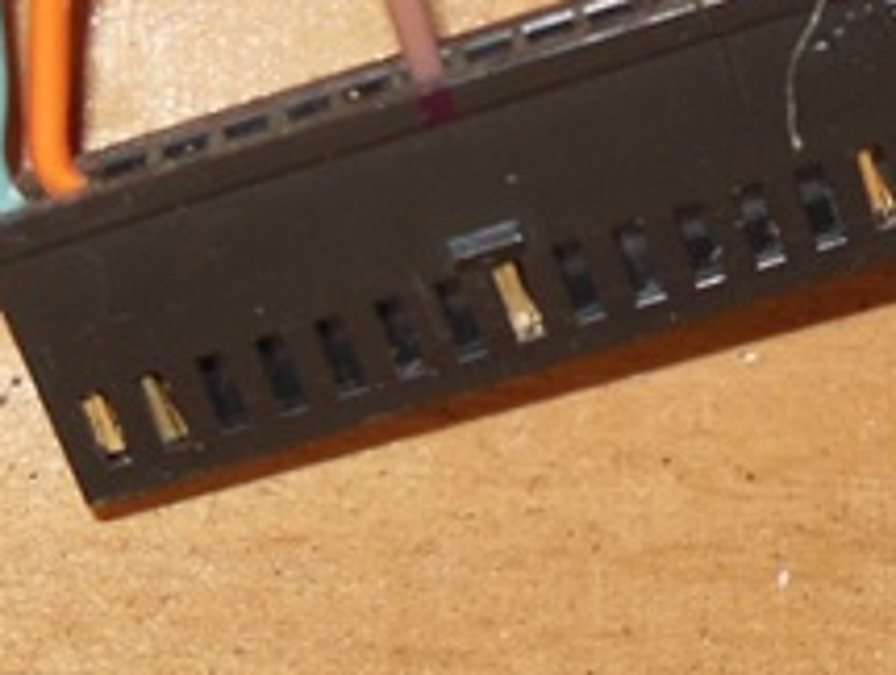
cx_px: 454
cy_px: 42
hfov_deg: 36.8
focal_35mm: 52
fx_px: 1348
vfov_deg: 26.9
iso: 125
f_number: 6.4
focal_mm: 4.5
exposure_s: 1/25
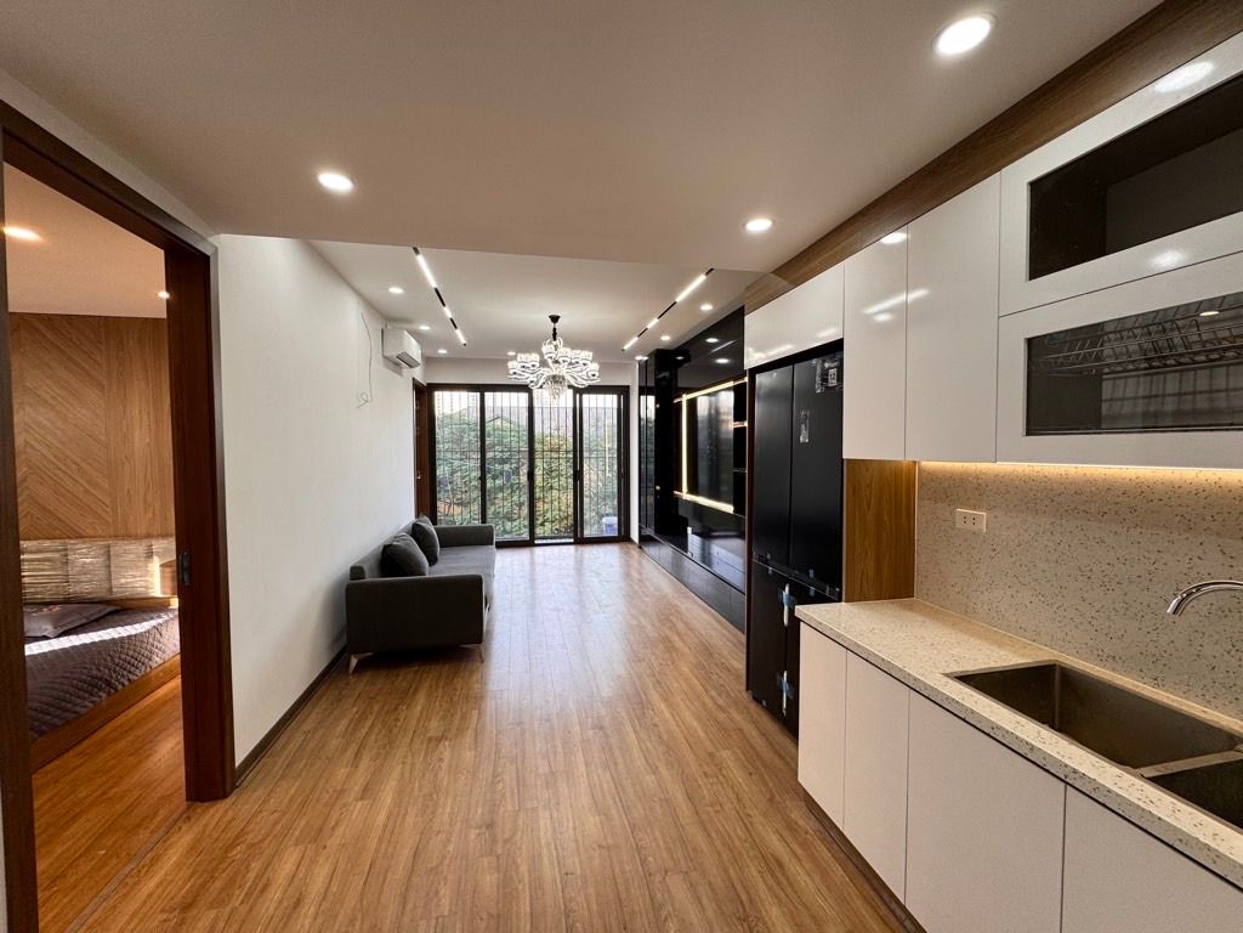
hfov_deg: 102.1
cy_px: 466
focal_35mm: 14
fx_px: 503
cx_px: 622
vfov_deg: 85.7
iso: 64
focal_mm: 2.22
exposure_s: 1/100
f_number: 2.2
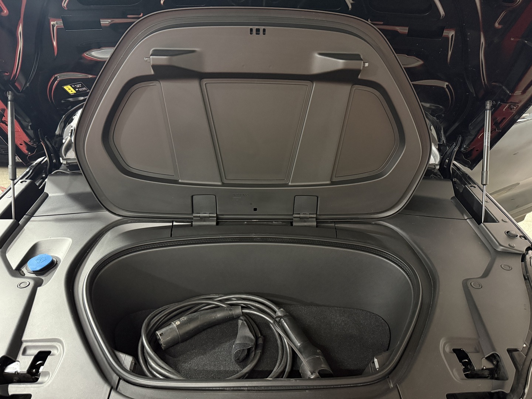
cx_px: 266
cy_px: 200
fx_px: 369
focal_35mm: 24
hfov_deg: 71.6
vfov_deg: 56.8
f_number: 1.78
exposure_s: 1/60
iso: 800
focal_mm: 6.76
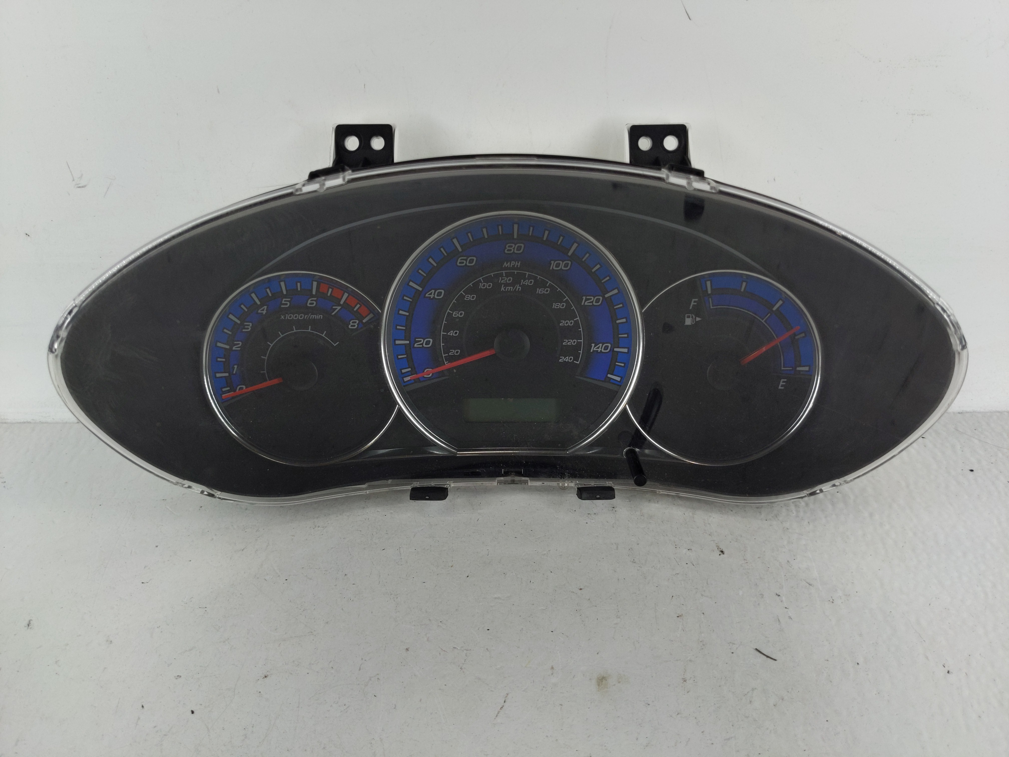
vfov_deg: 54.9
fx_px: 729
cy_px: 378
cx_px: 504
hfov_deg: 69.4
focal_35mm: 25
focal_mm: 4.38
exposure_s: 1/111
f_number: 1.73
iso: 58
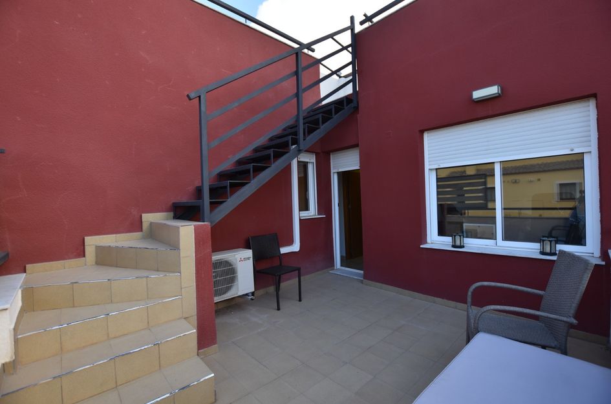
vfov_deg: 77.0
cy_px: 202
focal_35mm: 15
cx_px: 306
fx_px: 254
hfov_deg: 100.5
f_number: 4.5
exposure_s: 1/500
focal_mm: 10
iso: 200
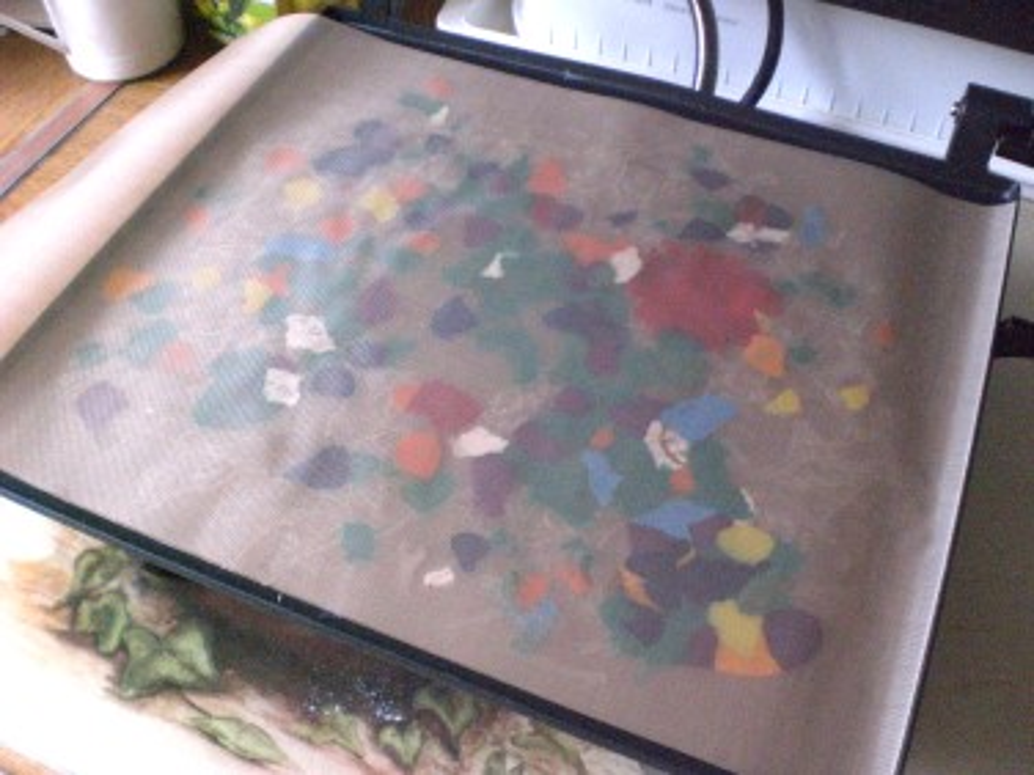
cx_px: 517
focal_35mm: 38
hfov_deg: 49.0
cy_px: 388
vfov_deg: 37.7
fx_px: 1135
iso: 800
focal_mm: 6.3
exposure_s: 1/125
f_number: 3.1
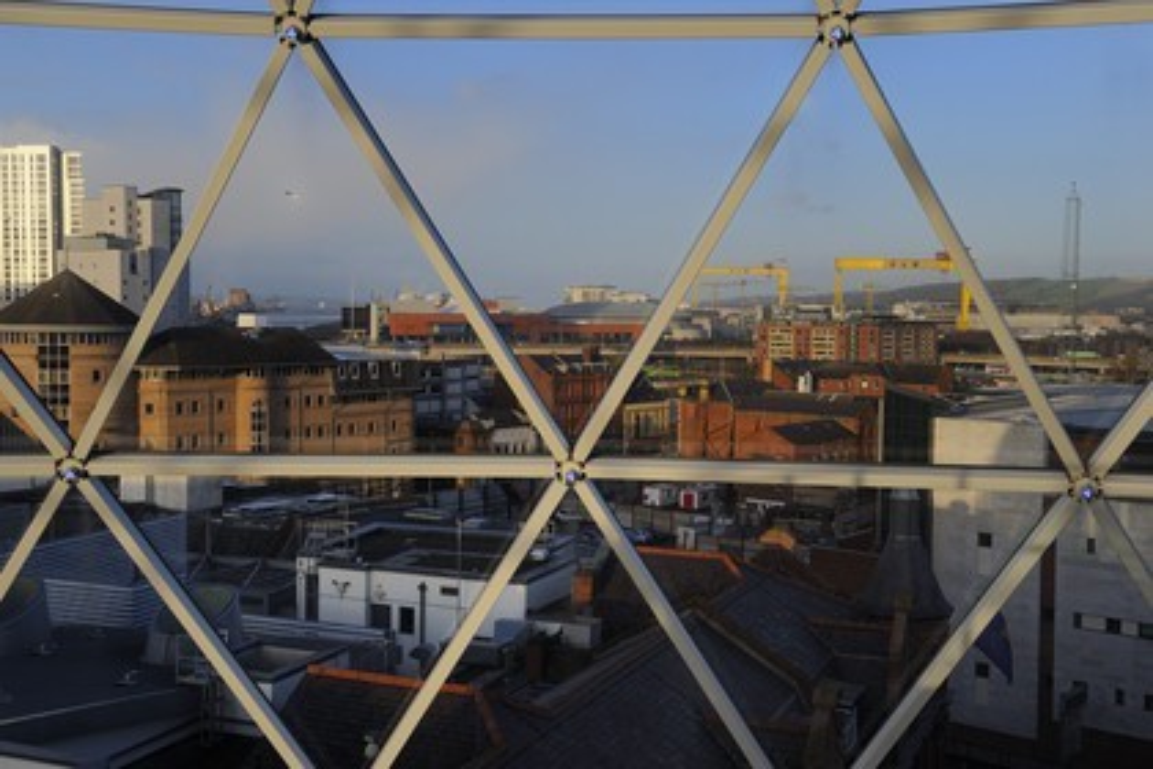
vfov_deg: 31.9
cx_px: 576
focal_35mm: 42
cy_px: 384
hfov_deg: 46.4
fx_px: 1345
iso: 800
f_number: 11
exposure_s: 1/160
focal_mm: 42
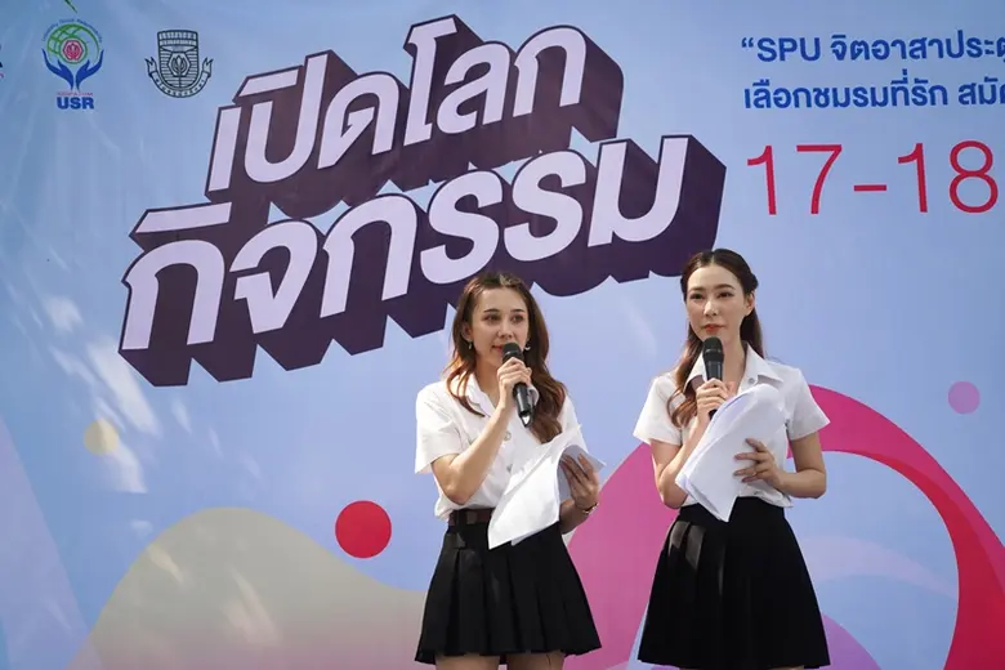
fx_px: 4103
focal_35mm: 147
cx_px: 502
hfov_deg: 14.0
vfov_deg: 9.3
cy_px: 335
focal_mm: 147
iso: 160
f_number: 4
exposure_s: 1/160
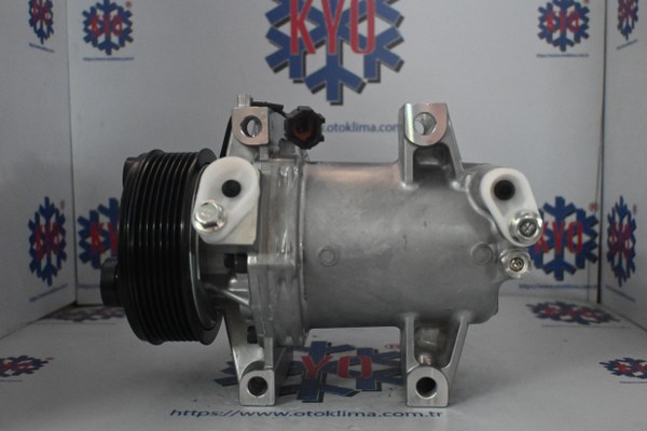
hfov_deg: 49.6
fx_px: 701
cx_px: 324
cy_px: 216
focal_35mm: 39
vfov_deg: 34.2
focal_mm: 26
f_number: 4.5
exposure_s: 1/60
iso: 5600
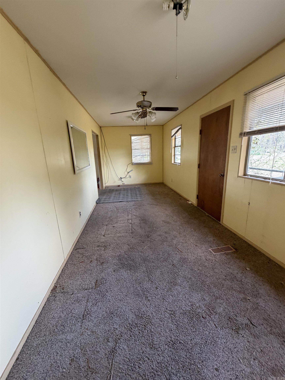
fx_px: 154
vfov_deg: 102.1
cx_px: 142
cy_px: 190
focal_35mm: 14
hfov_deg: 85.7
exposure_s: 1/73
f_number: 2.2
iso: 320
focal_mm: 2.22
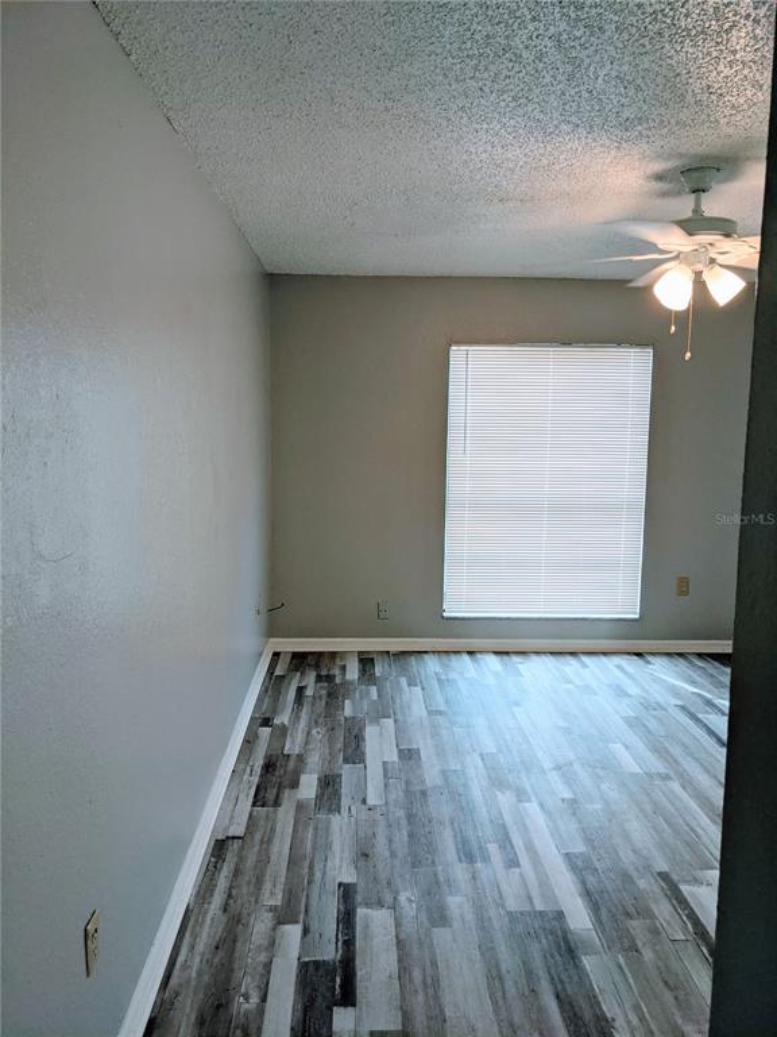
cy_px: 518
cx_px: 388
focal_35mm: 27
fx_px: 808
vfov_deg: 65.3
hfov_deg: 51.4
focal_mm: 4.38
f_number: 1.73
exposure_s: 1/120
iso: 67
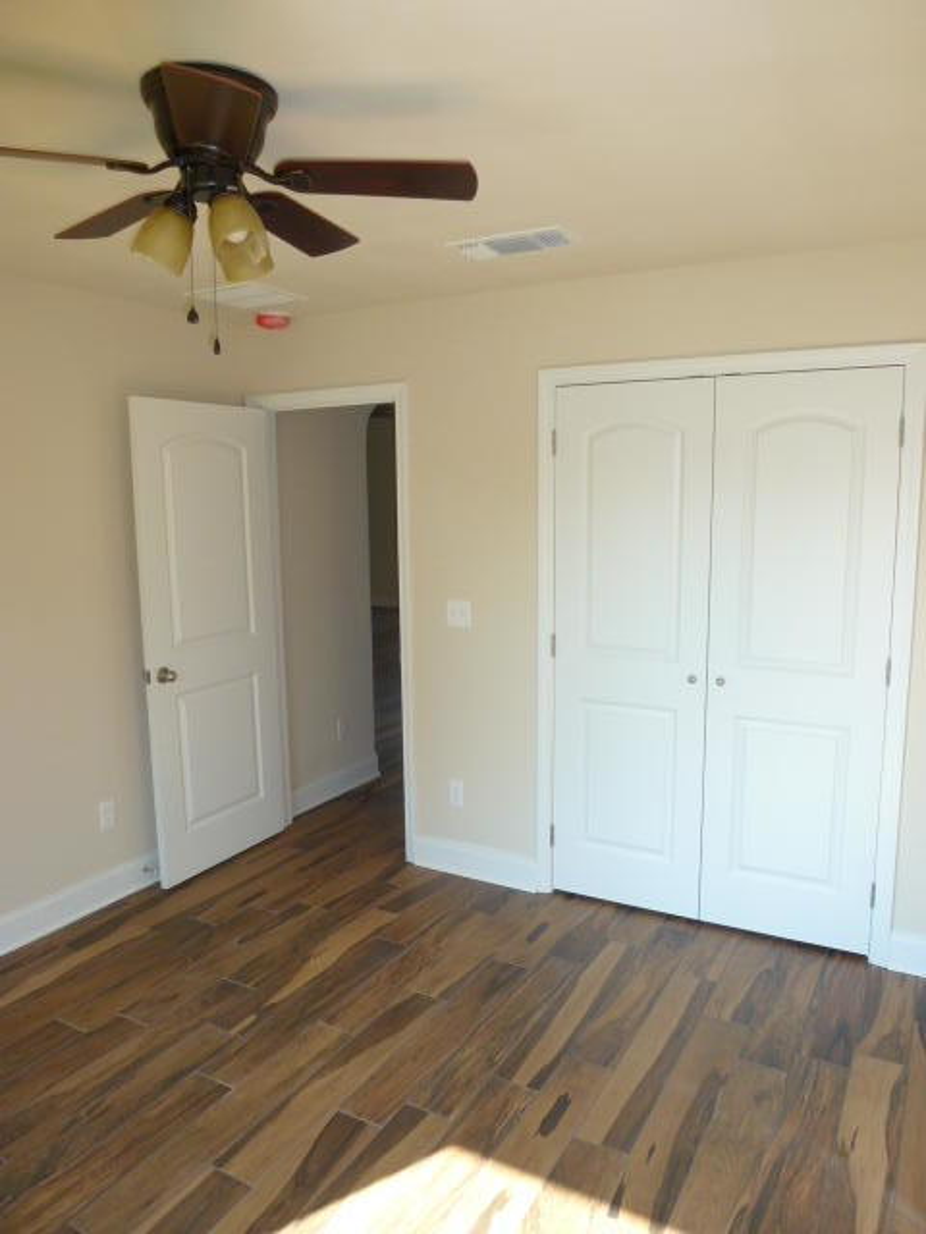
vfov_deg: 71.6
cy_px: 617
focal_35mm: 24
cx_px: 463
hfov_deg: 56.8
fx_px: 856
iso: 100
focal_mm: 4.3
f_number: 3.3
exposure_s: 1/80
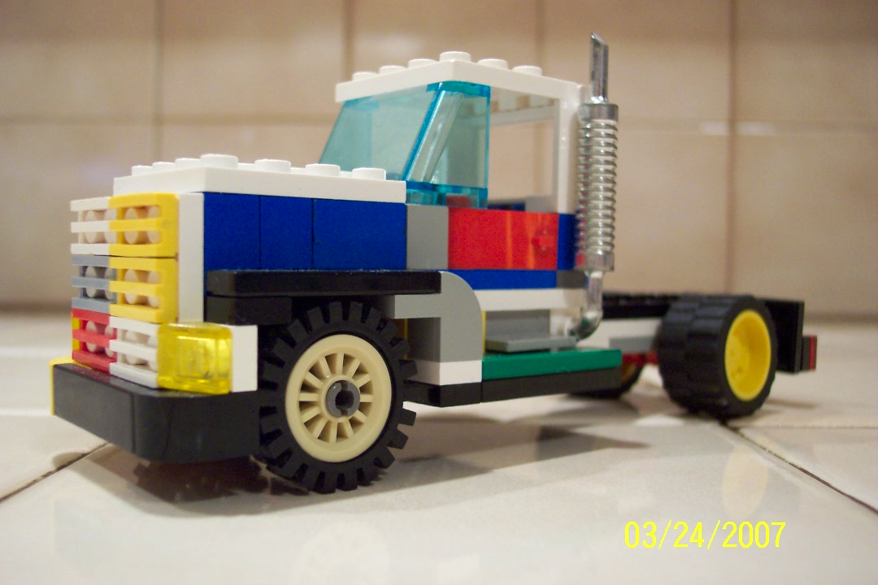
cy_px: 292
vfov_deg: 35.1
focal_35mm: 38
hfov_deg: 50.7
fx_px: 927
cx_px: 439
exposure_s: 1/30
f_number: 2.8
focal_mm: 8
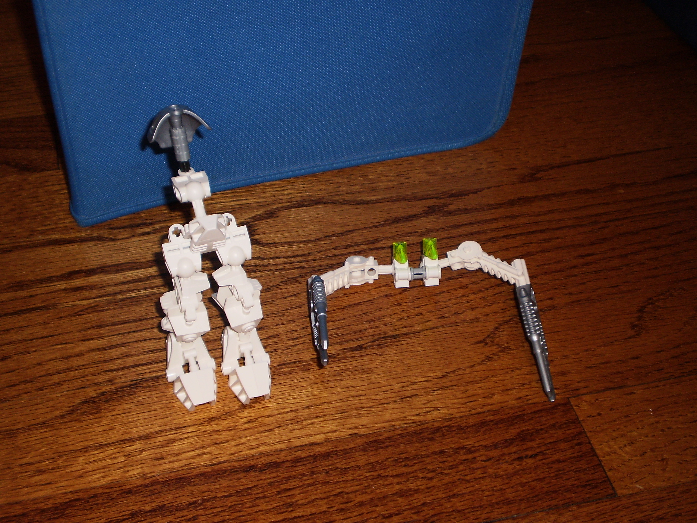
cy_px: 262
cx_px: 348
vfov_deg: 27.5
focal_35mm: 53
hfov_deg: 36.2
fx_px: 1067
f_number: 3.9
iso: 125
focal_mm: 9.3
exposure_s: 1/40
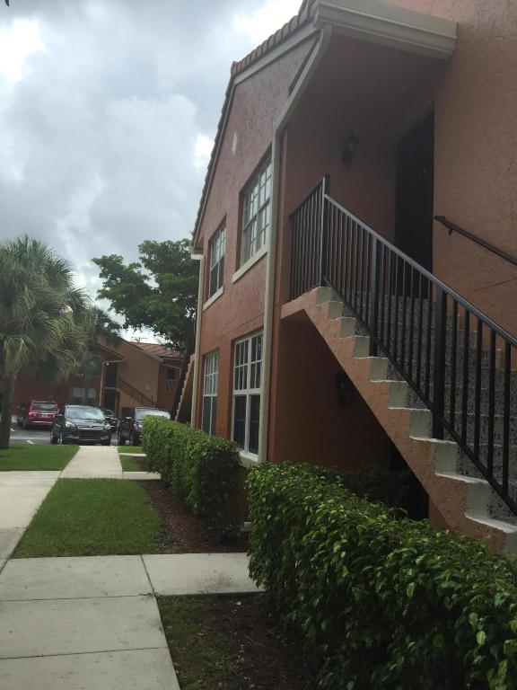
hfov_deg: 48.2
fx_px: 577
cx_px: 258
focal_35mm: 29
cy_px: 345
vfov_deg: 61.7
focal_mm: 4.15
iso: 32
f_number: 2.2
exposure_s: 1/719
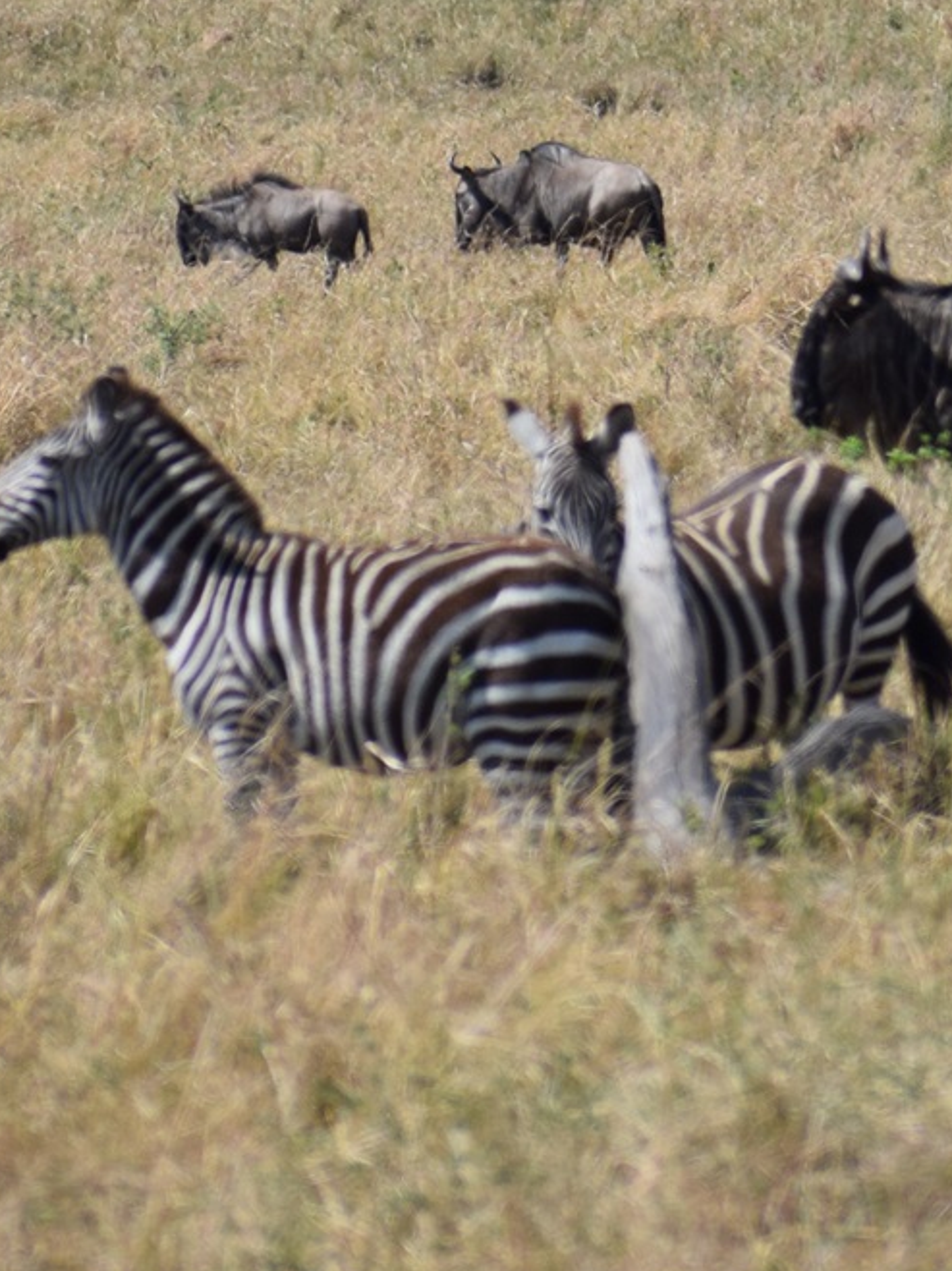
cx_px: 716
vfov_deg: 2.0
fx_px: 36693
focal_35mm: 1000
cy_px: -127
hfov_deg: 1.5
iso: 360
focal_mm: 190
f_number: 5.6
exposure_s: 1/2000
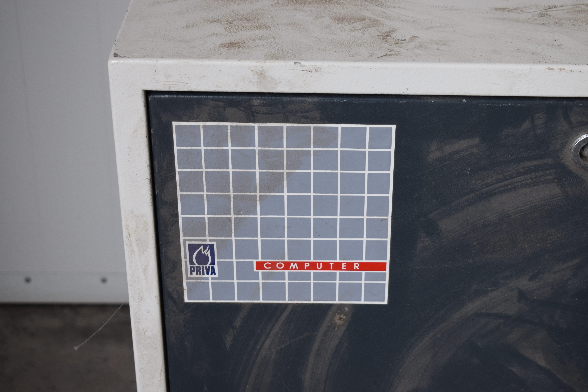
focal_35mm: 69
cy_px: 196
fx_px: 1127
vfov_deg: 19.7
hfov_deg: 29.2
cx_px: 294
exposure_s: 1/160
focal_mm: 46
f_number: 6.3
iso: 400
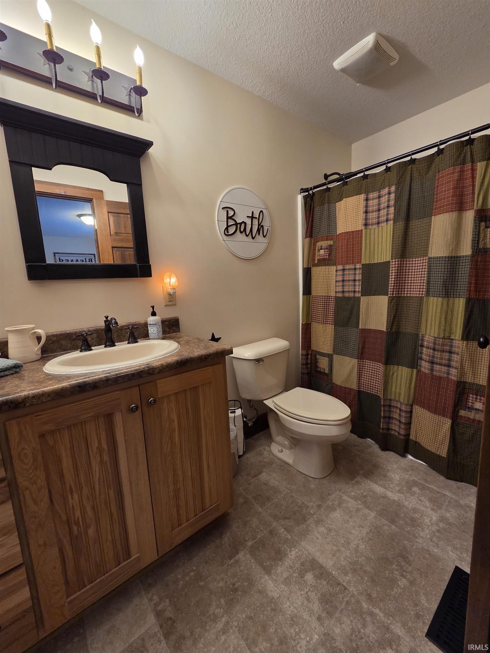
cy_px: 326
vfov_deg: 106.2
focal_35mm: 13
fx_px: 245
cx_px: 245
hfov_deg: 89.9
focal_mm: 2.2
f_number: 2.2
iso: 200
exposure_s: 1/60
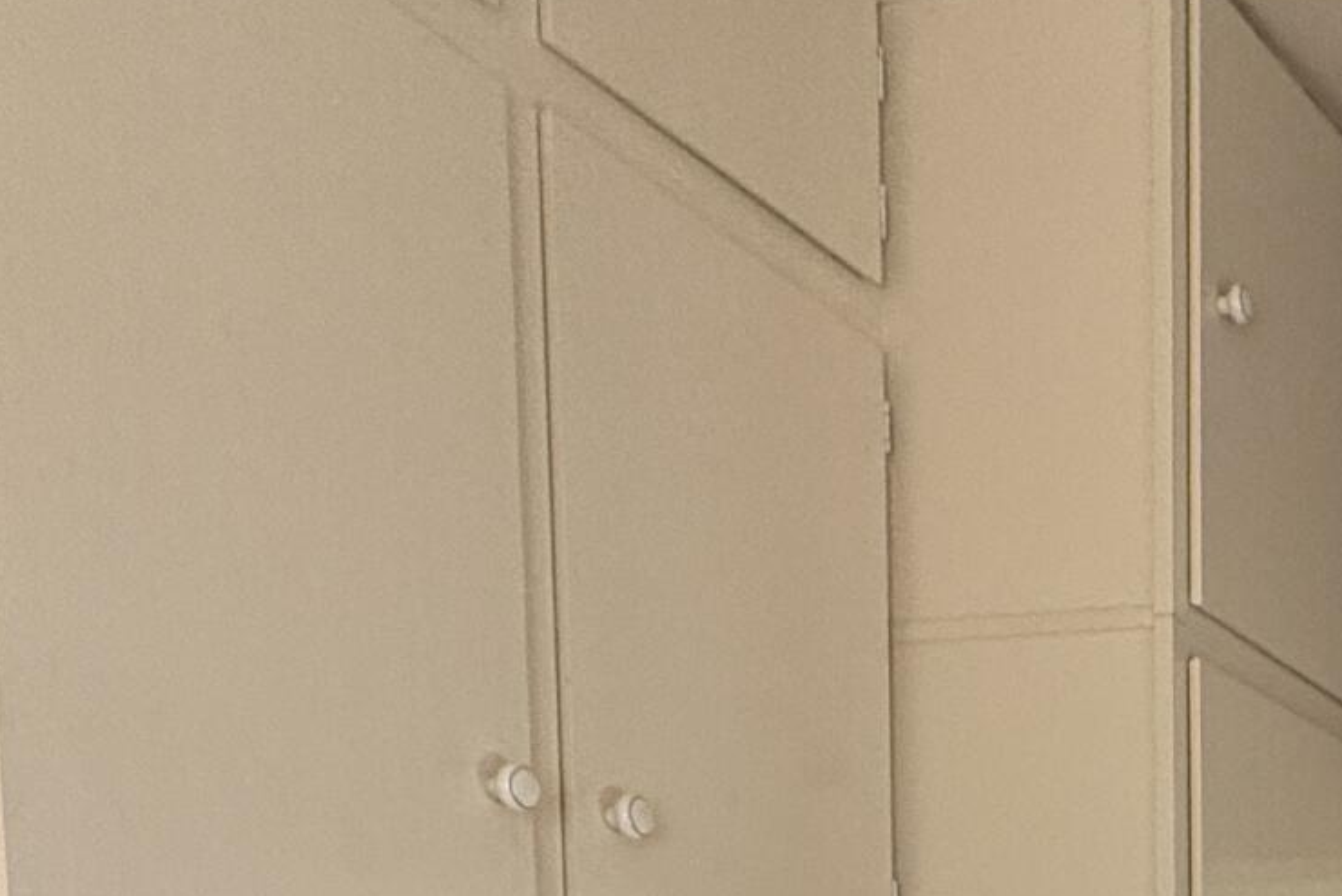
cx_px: 1754
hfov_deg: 28.0
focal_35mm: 59
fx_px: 2200
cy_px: 1551
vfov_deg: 18.6
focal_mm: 2.22
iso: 160
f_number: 2.2
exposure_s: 1/99
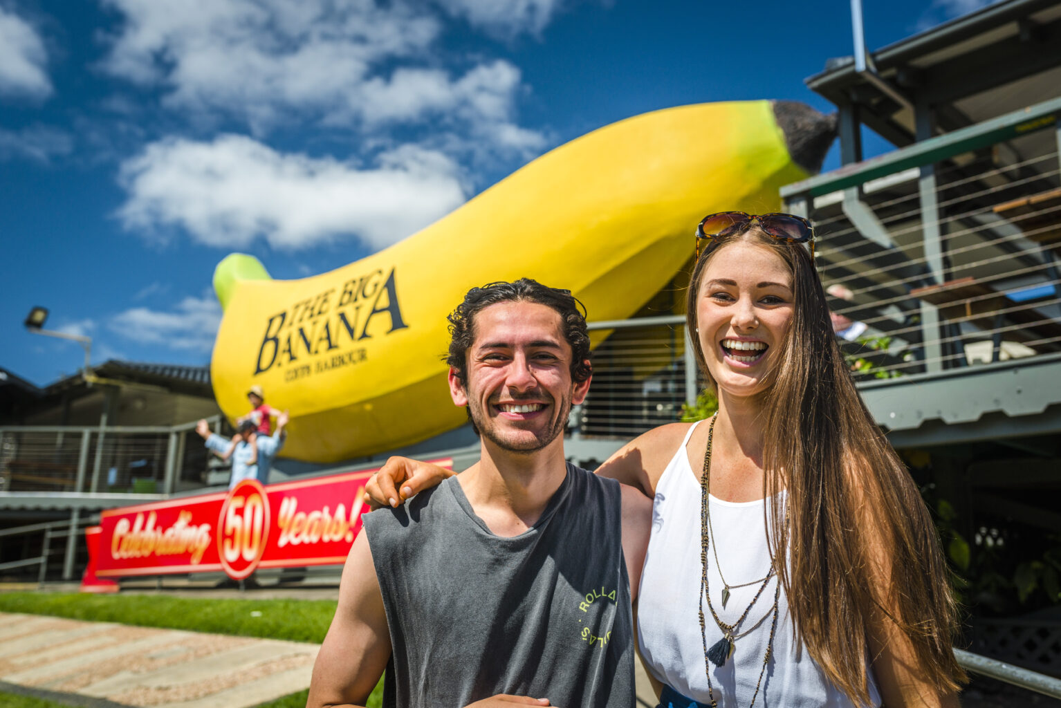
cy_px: 354
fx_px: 1032
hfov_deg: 54.4
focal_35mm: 35
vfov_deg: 37.9
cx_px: 530
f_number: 5
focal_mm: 35
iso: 100
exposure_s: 1/800
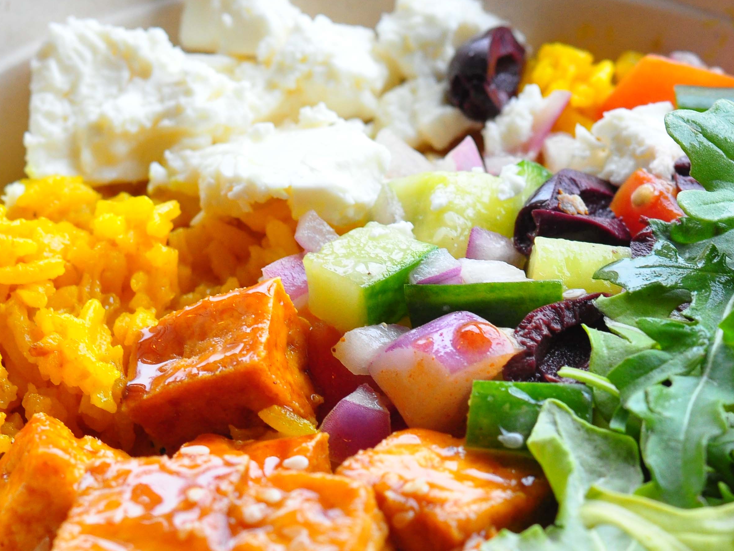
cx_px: 461
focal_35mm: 130
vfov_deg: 11.4
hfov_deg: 15.2
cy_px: 363
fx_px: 2757
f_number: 7.1
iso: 800
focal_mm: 50
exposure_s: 1/200
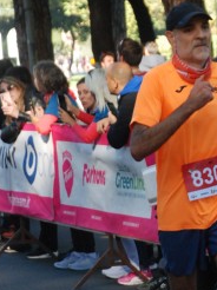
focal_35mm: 300
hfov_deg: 4.9
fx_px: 2513
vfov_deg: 6.6
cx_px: 229
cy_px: 215
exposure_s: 1/320
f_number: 5.6
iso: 1000
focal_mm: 85
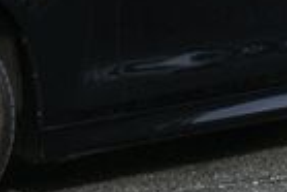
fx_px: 1620
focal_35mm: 203
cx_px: 47
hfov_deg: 10.1
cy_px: -147
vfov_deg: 6.6
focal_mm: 22
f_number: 7.1
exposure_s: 1/200
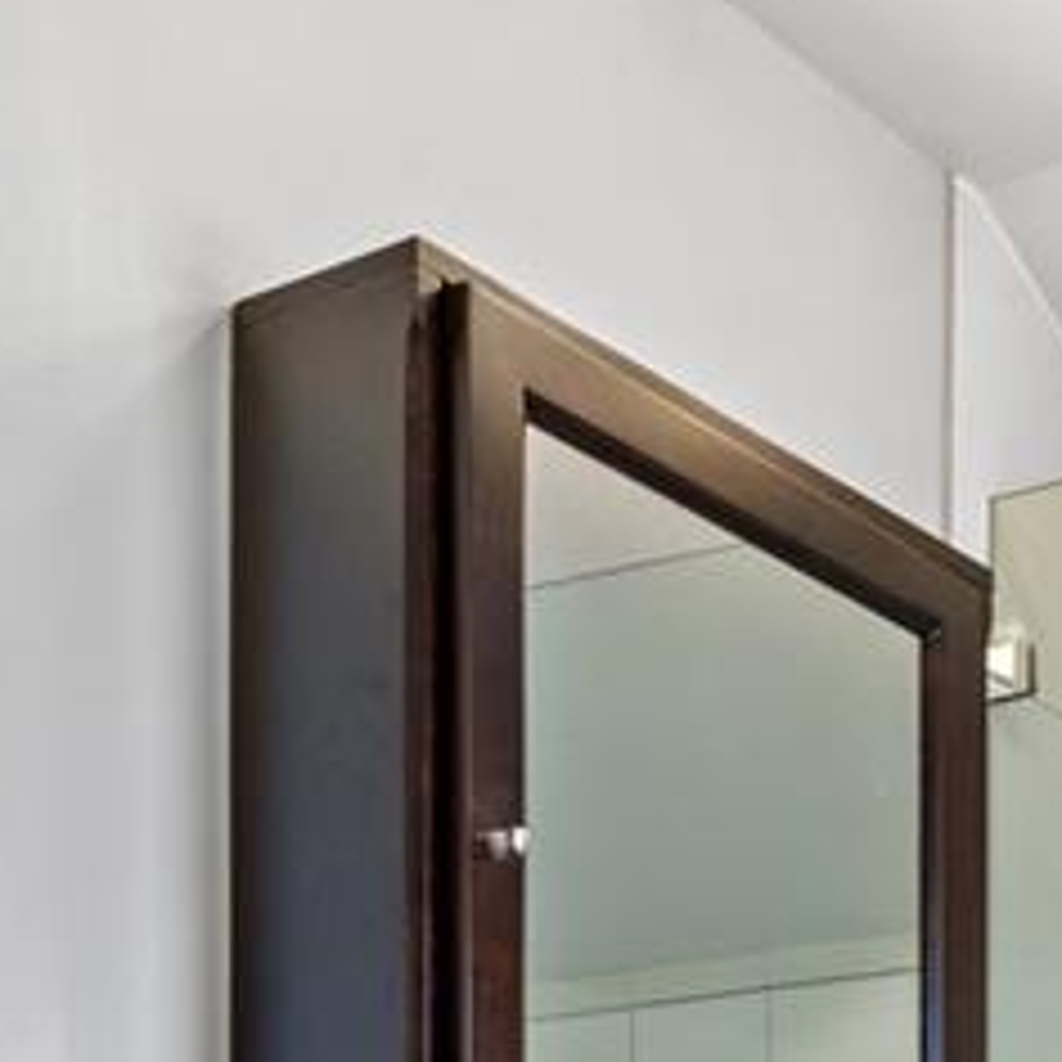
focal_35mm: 69
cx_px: 1372
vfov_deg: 21.4
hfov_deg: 22.4
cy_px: 1552
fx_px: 2395
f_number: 4.5
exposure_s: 1/8
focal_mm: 16
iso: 400
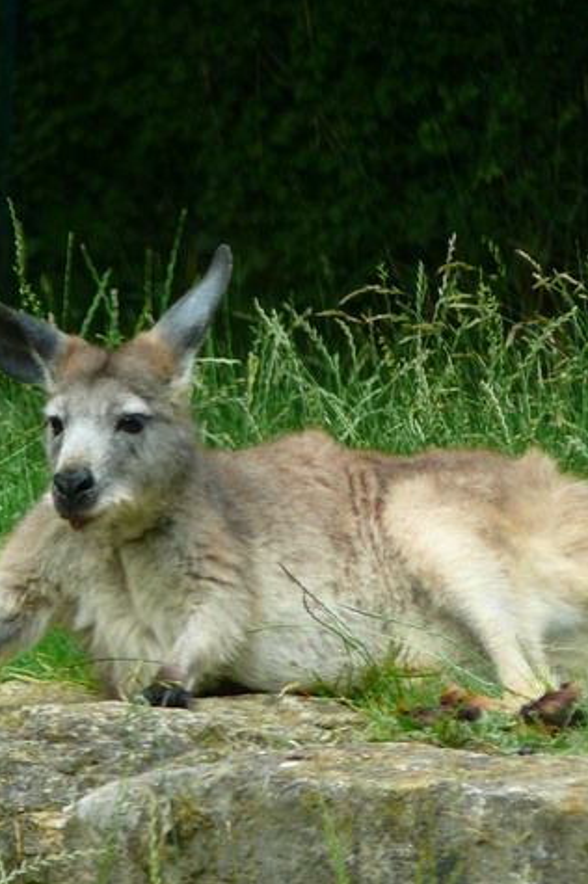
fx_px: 16928
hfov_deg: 2.0
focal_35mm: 690
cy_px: 430
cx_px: 305
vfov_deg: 3.0
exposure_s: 1/100
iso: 100
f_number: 3.7
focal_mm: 88.8
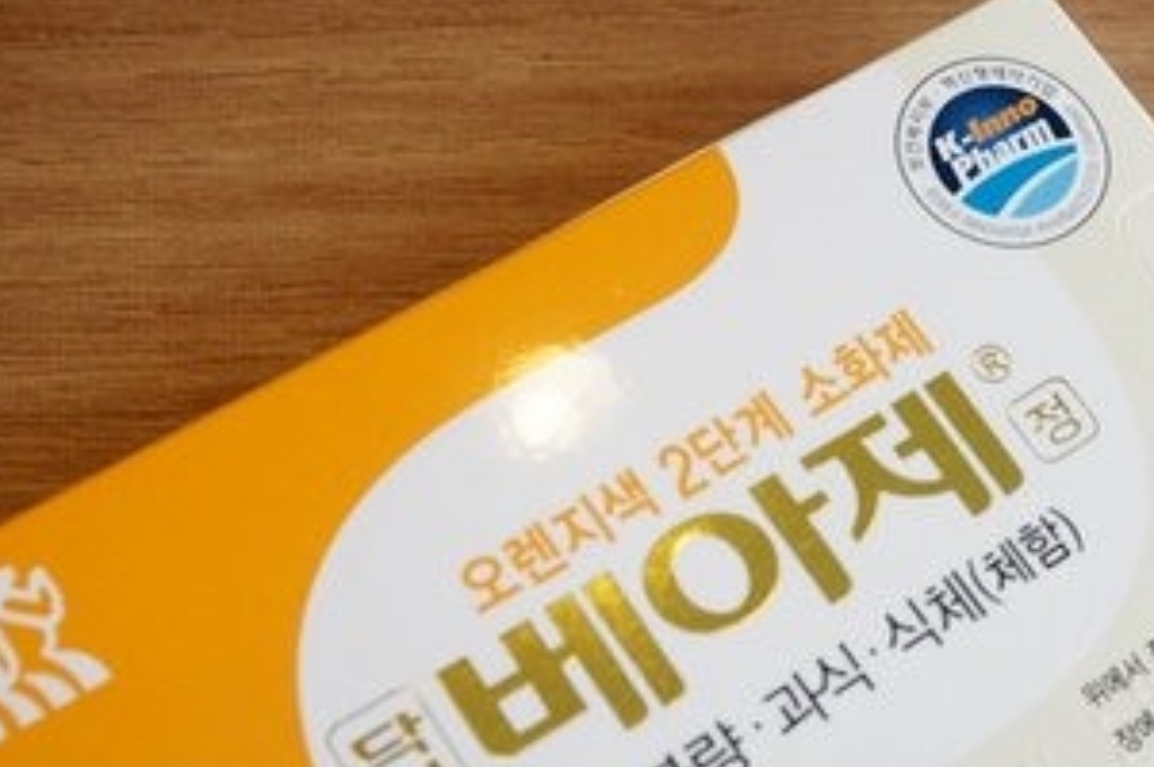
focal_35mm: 74
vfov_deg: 18.4
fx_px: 2370
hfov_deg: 26.7
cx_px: 958
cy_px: 464
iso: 1600
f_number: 7.1
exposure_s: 1/160
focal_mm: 28
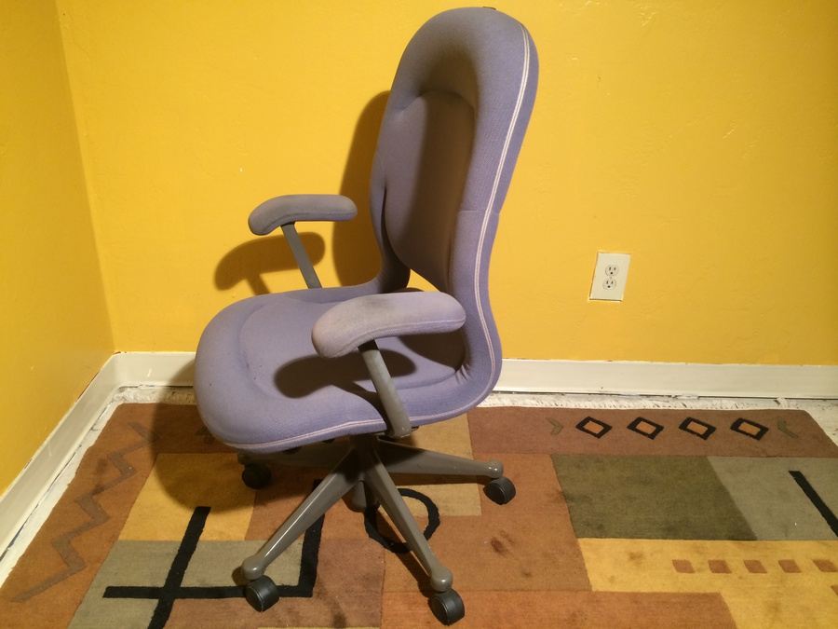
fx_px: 726
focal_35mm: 30
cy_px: 314
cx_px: 419
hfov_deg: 60.0
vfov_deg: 46.8
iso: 80
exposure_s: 1/30
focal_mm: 4.12
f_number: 2.2
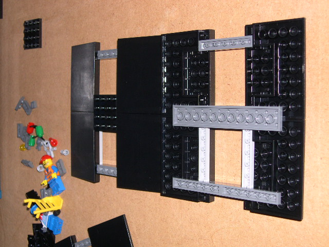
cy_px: 124
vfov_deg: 28.0
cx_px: 164
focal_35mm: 52
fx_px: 494
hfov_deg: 36.8
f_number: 3.2
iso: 100
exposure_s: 1/60
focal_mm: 11.1
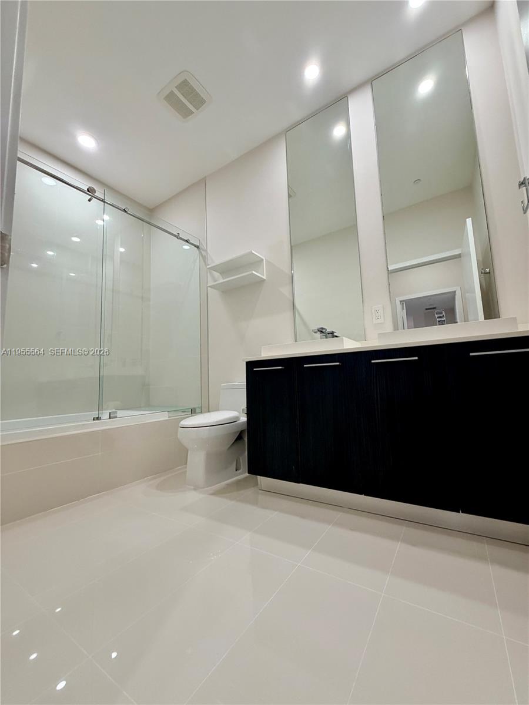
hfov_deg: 85.7
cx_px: 264
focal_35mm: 14
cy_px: 352
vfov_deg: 102.1
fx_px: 285
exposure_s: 1/120
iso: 250
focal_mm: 2.22
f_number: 2.2
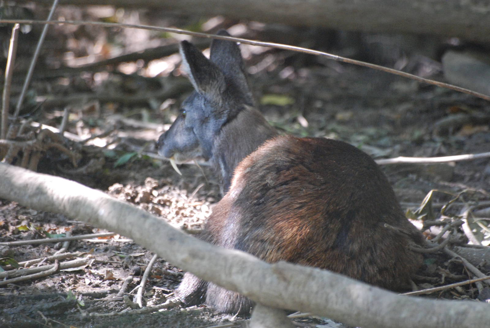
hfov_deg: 4.6
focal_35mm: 450
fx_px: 6132
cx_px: 245
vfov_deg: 3.1
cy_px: 164
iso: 1600
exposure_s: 1/160
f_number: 5.6
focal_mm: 300
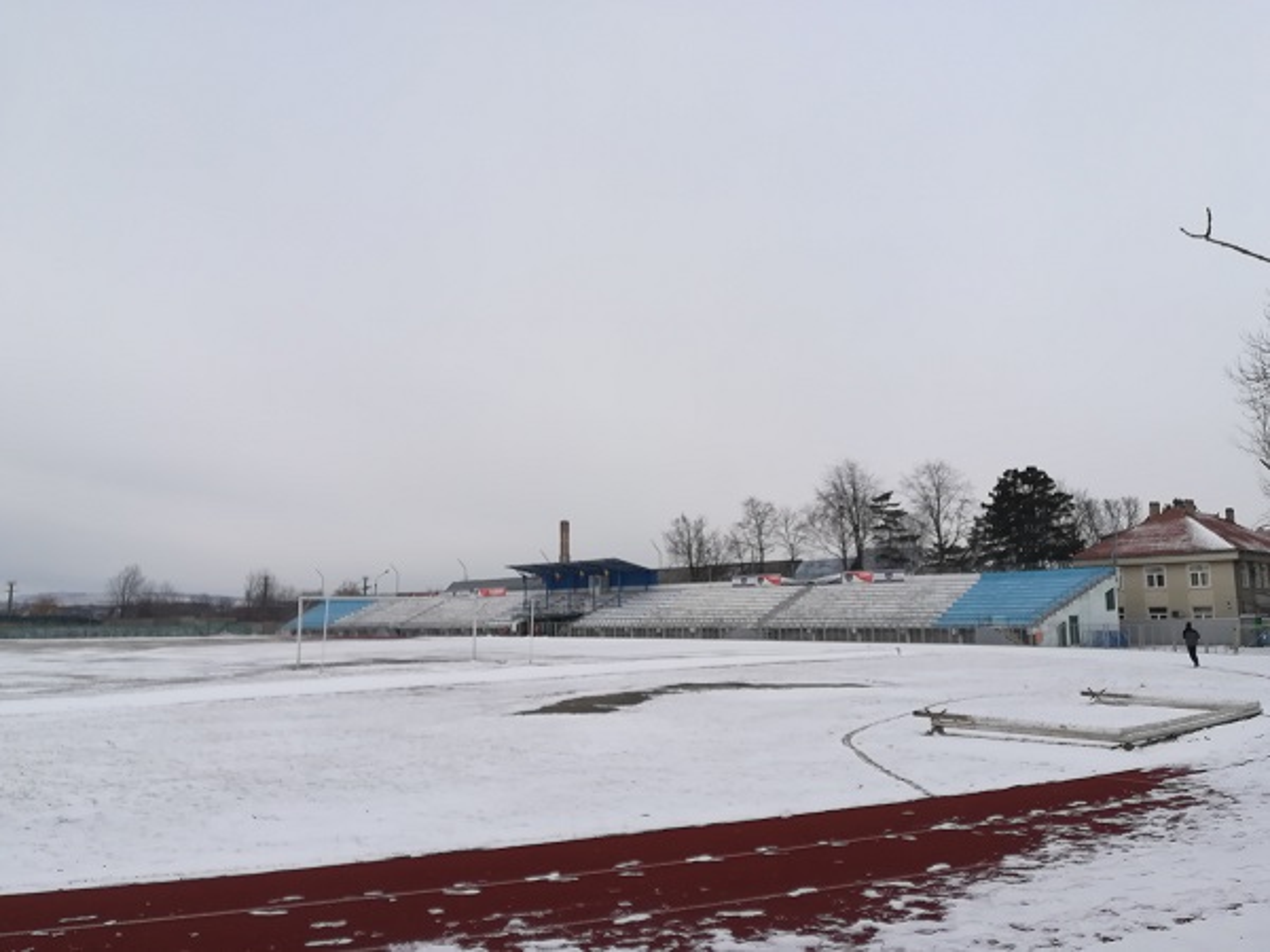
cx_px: 635
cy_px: 476
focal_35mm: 26
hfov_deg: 67.3
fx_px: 954
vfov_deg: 53.1
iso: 50
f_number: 2.2
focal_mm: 3.83
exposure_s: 1/598
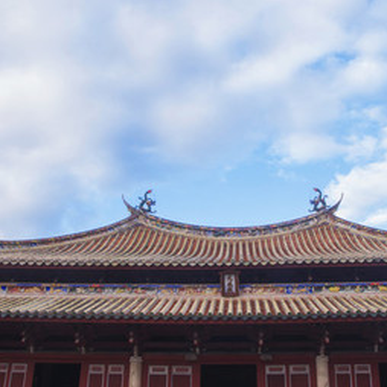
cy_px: 200
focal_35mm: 40
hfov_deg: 41.7
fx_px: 506
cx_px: 232
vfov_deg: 41.9
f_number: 11
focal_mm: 20
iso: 500
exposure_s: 1/80
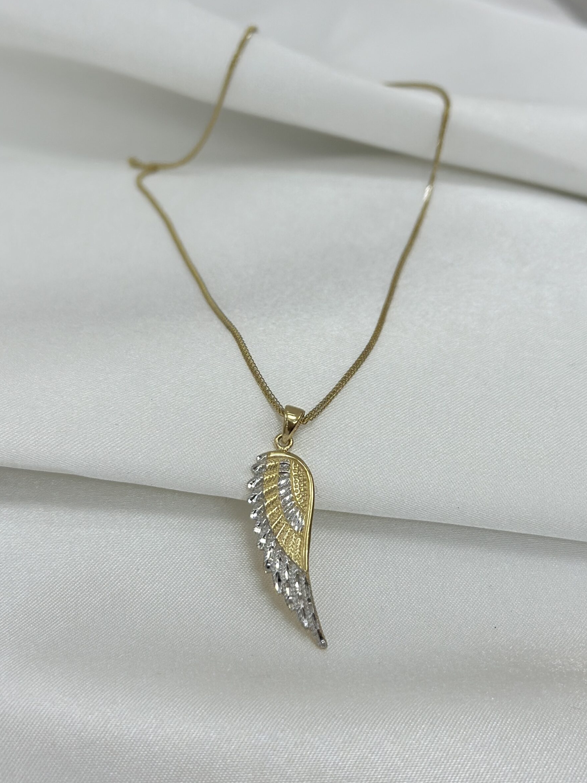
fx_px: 1176
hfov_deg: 28.0
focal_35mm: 52
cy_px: 380
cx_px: 279
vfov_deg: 36.8
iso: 80
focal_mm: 6.86
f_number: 1.78
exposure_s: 1/574
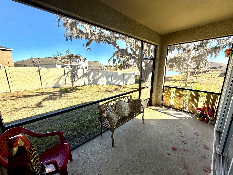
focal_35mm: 14
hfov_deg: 102.1
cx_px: 116
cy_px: 88
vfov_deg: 85.7
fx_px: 94
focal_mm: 2.22
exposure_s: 1/502
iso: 50
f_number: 2.2
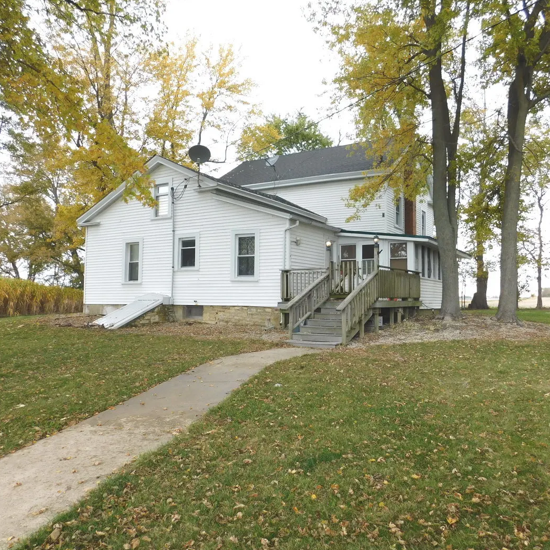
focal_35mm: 28
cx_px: 310
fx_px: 503
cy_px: 281
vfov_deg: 57.3
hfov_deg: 57.1
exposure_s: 1/100
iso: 125
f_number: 3
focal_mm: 4
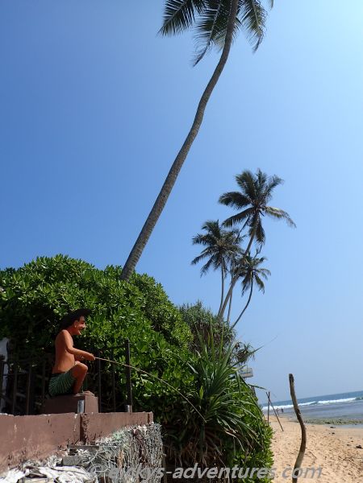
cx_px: 182
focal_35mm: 25
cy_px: 242
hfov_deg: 54.9
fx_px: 350
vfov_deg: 69.4
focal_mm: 4.5
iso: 100
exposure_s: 1/320
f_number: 8
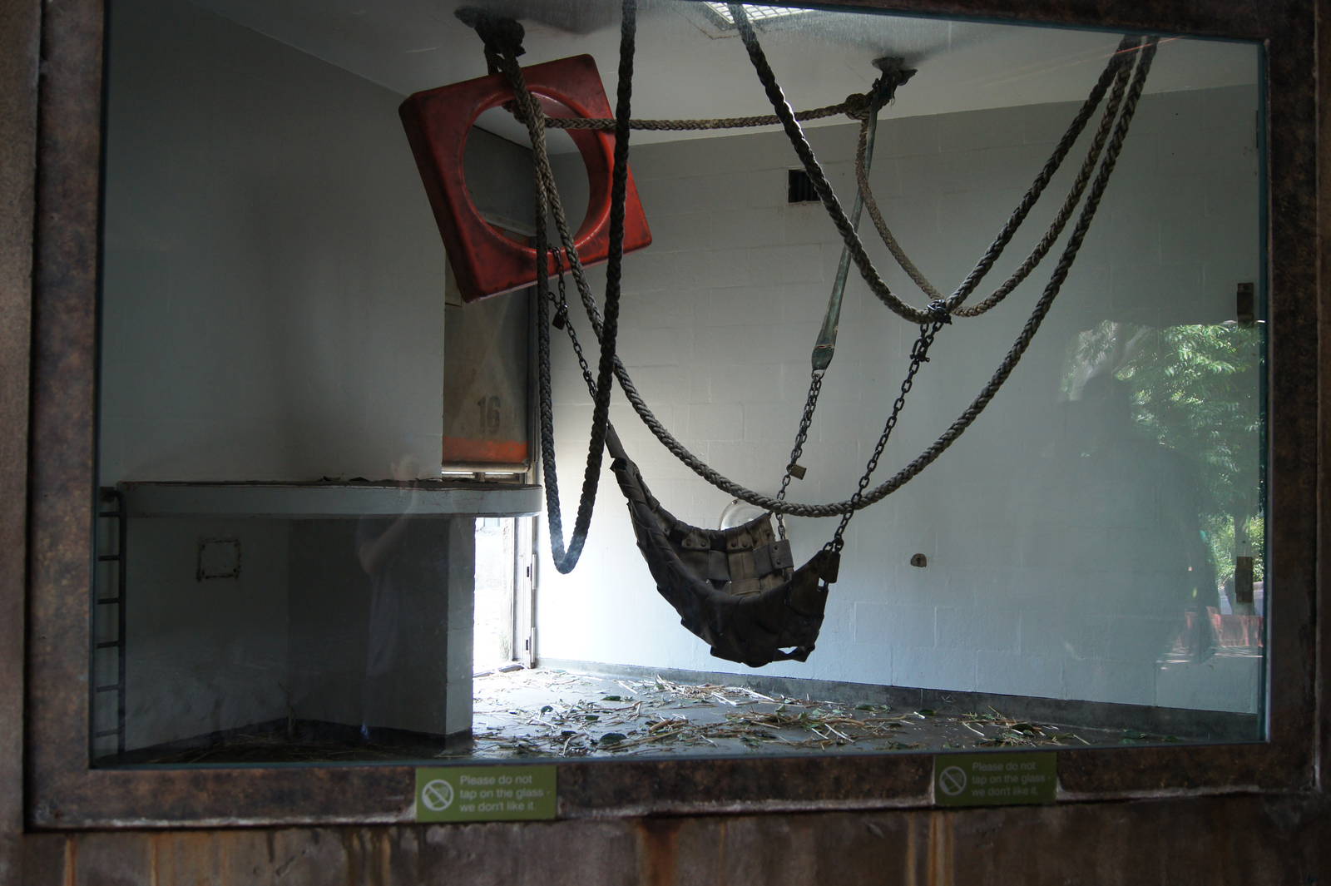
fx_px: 1330
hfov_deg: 53.2
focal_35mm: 36
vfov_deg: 36.8
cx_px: 666
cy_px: 443
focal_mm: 24
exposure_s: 1/40
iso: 400
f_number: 4
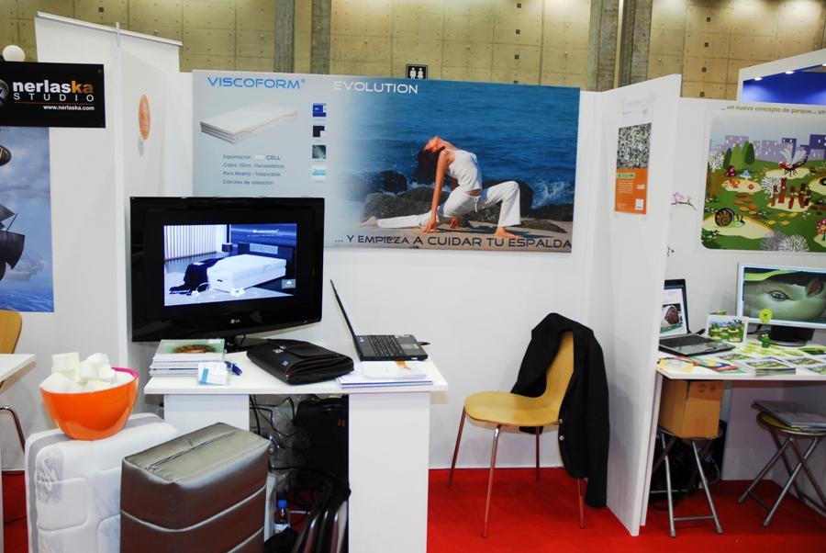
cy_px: 276
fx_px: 758
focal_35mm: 33
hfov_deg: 57.2
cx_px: 413
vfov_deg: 40.1
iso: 400
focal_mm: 22
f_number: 3.5
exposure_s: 1/40
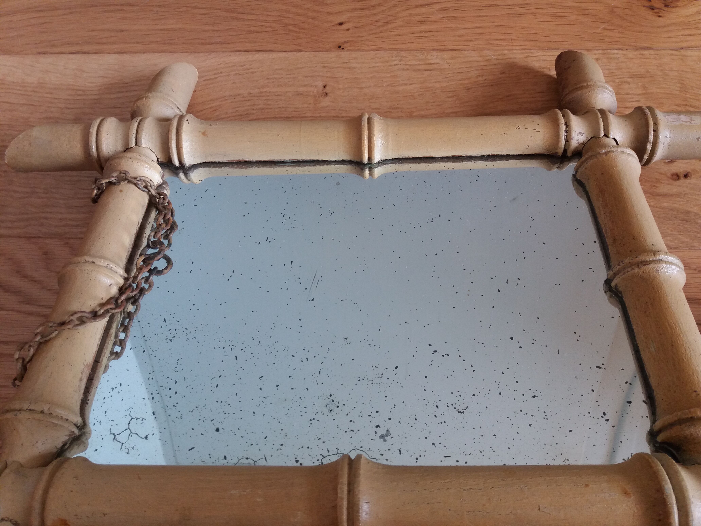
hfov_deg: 63.4
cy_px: 263
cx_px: 350
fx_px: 567
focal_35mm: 28
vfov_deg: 49.7
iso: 100
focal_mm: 3.7
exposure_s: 1/50
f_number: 1.9
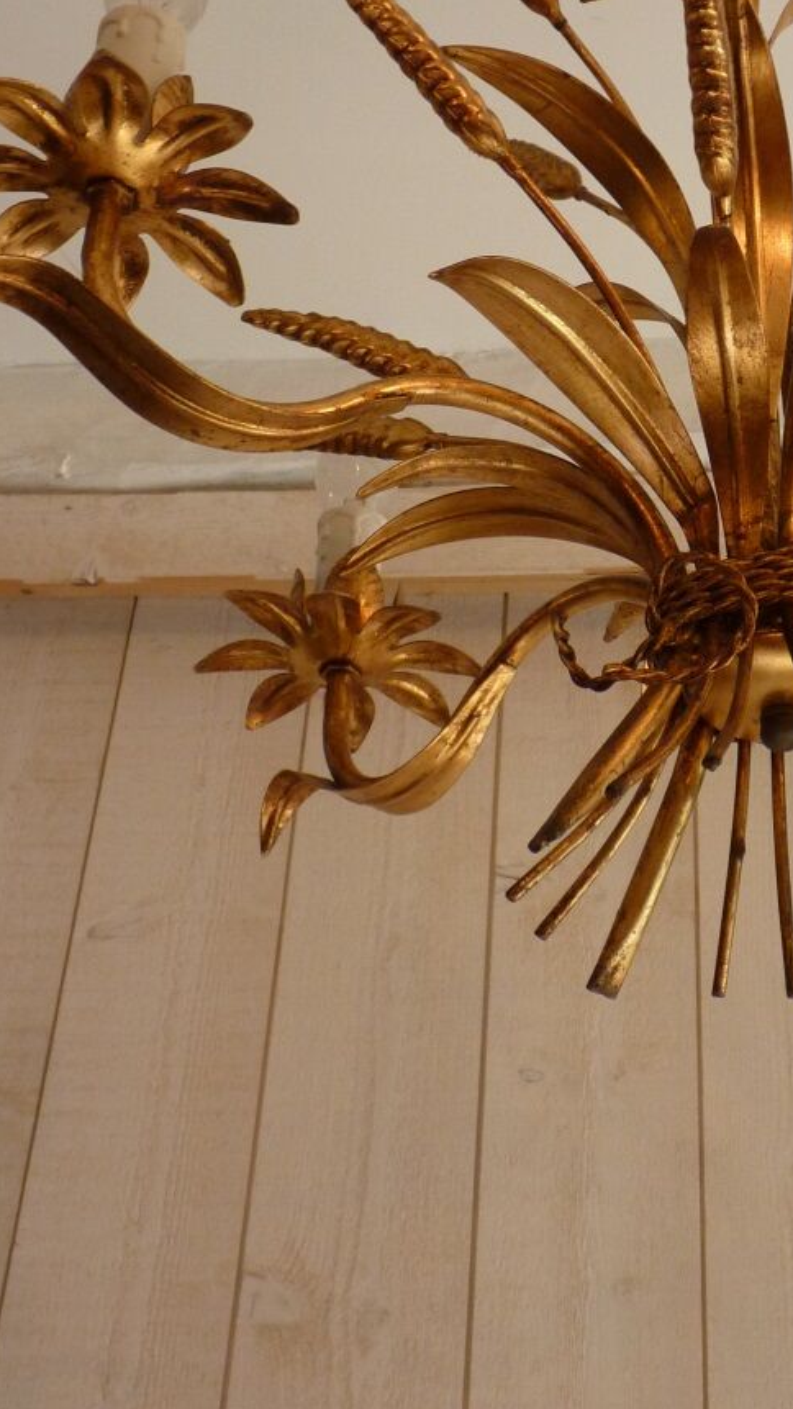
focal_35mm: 57
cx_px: 705
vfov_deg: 35.6
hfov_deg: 20.7
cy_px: 310
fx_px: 2130
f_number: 3
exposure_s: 1/30
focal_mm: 5.3
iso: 200
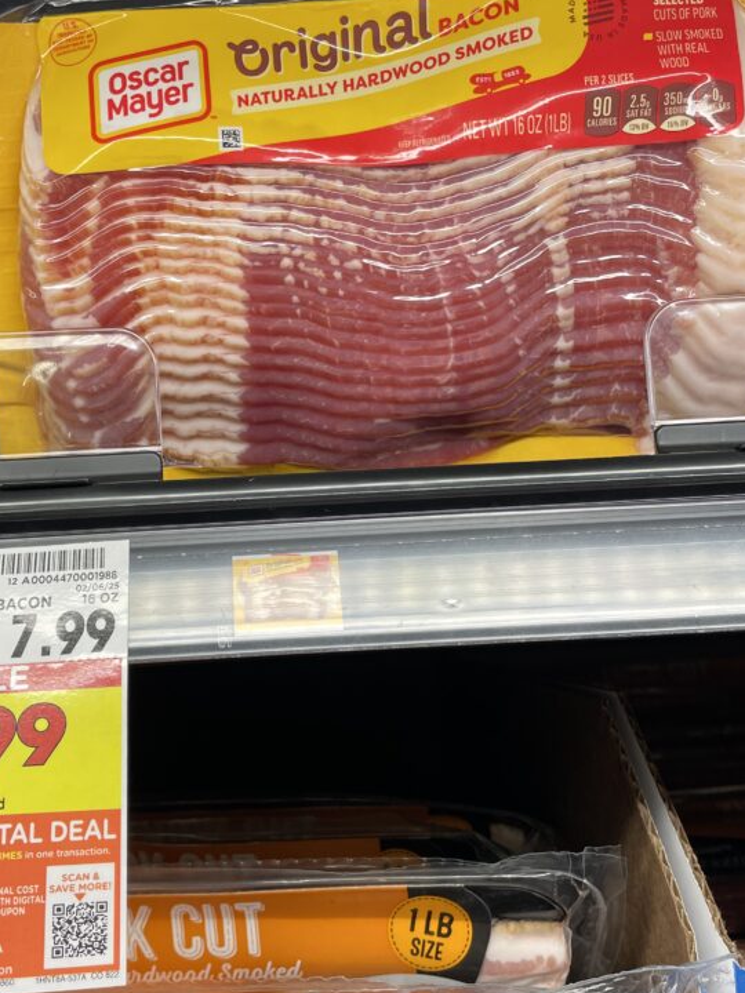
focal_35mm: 37
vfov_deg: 50.1
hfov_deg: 38.4
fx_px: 1062
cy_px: 476
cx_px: 276
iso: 64
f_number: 1.6
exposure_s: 1/121
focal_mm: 4.2
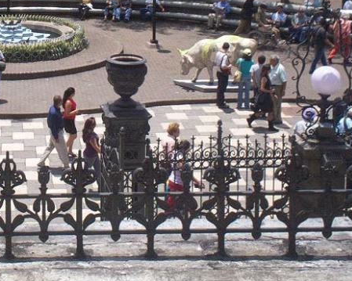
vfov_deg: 17.6
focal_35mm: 84
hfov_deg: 22.2
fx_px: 875
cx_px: 39
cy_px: -28
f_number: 4.5
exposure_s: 1/569
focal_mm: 6
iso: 100
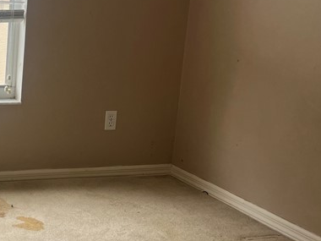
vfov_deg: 21.0
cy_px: 109
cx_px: -26
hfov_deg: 25.8
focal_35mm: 70
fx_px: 649
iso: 64
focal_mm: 5.7
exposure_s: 1/121
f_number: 1.5
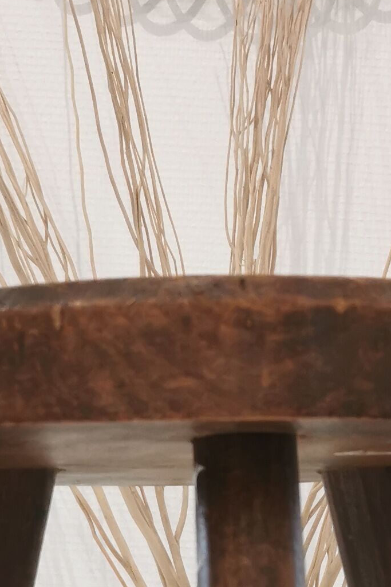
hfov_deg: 13.7
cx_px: 260
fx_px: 1628
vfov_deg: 19.9
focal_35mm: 100
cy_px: 560
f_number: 1.8
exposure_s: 1/100
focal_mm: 5.58
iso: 200
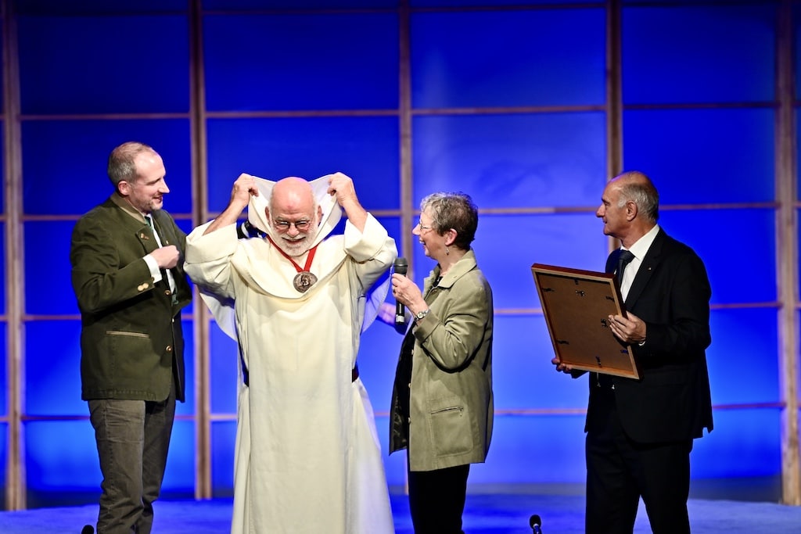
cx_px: 400
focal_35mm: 200
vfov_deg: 6.9
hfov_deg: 10.3
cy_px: 267
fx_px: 4450
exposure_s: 1/100
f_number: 3.2
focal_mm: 200
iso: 400
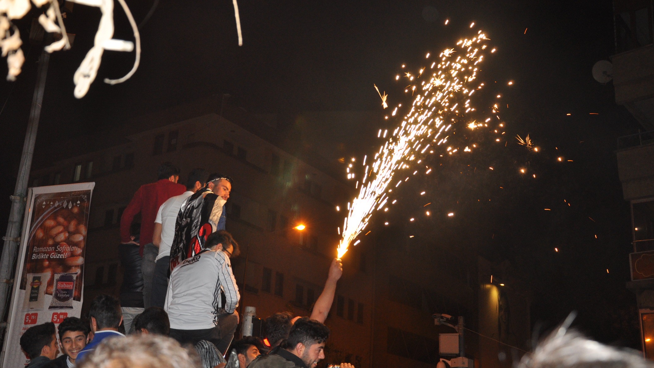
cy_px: 190
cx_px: 322
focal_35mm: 48
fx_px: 832
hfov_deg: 42.9
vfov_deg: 24.9
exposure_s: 1/125
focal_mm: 30
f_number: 4.2
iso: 640
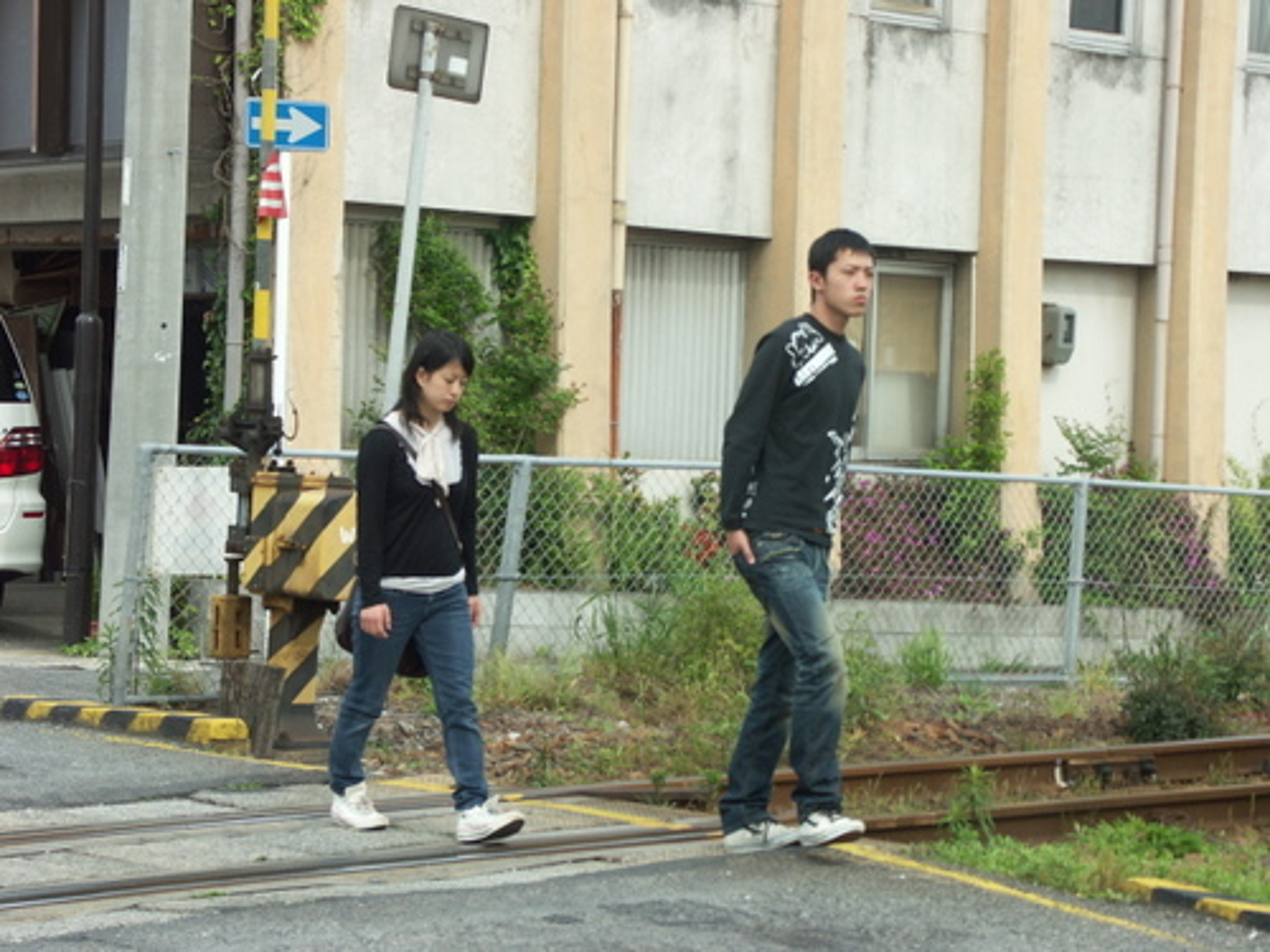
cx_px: 635
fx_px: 3742
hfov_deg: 19.3
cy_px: 476
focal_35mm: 102
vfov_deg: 14.5
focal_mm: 26
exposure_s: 1/250
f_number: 5
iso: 100
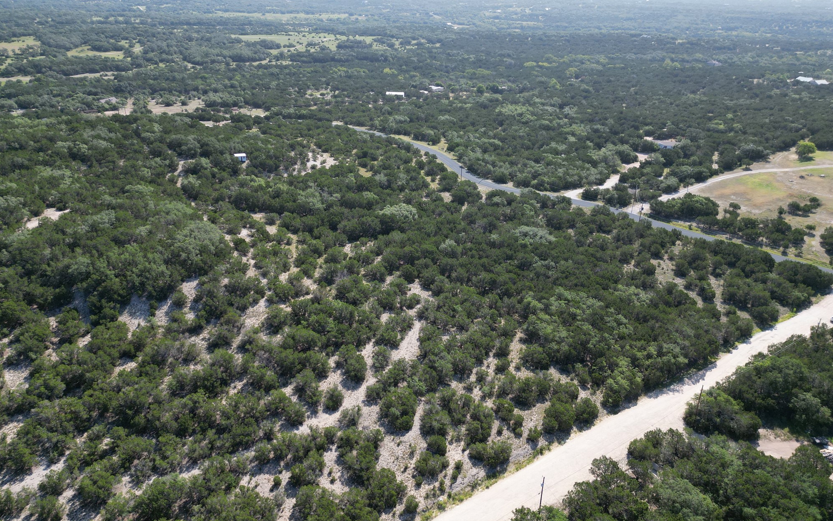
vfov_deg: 47.6
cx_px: 408
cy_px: 253
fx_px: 590
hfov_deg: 70.4
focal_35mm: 26
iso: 200
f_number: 1.7
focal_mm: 6.72
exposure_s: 1/2000
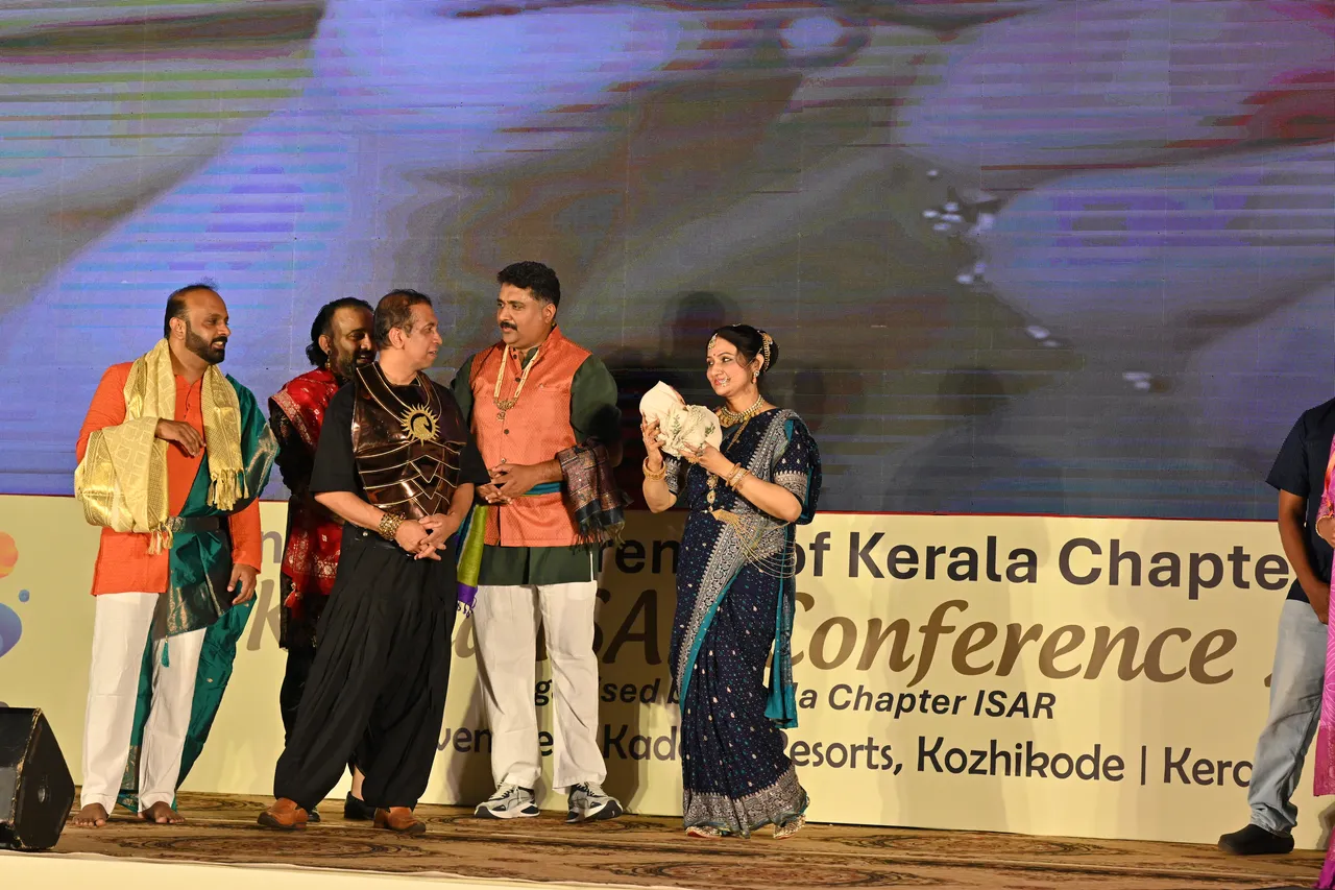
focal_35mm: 85
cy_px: 445
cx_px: 668
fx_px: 3151
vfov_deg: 16.1
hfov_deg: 23.9
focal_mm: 85
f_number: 5.6
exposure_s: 1/250
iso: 1250
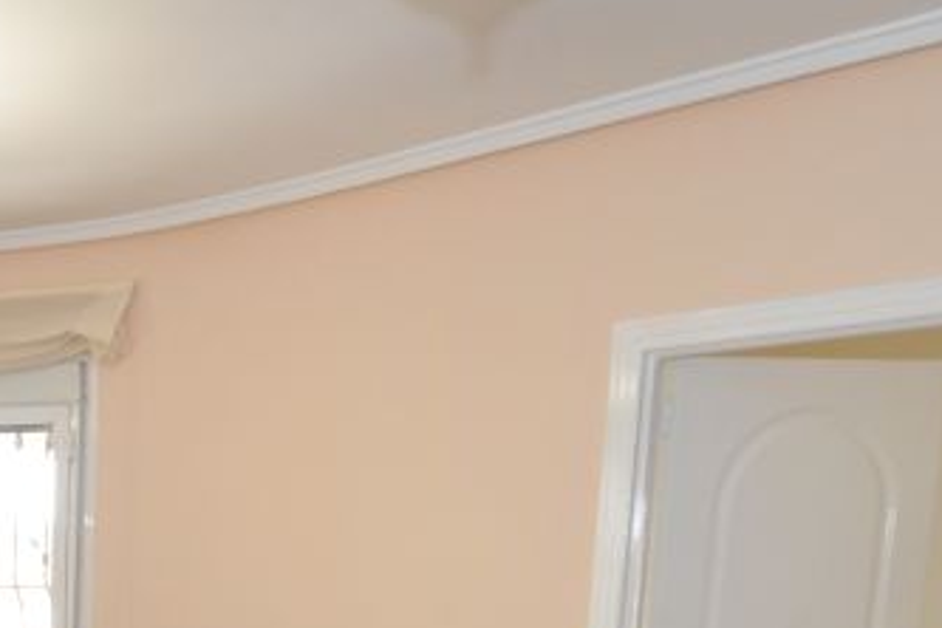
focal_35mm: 54
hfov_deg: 32.5
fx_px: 1413
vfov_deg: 22.6
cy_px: 799
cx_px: -93
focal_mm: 10
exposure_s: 1/60
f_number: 4
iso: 720
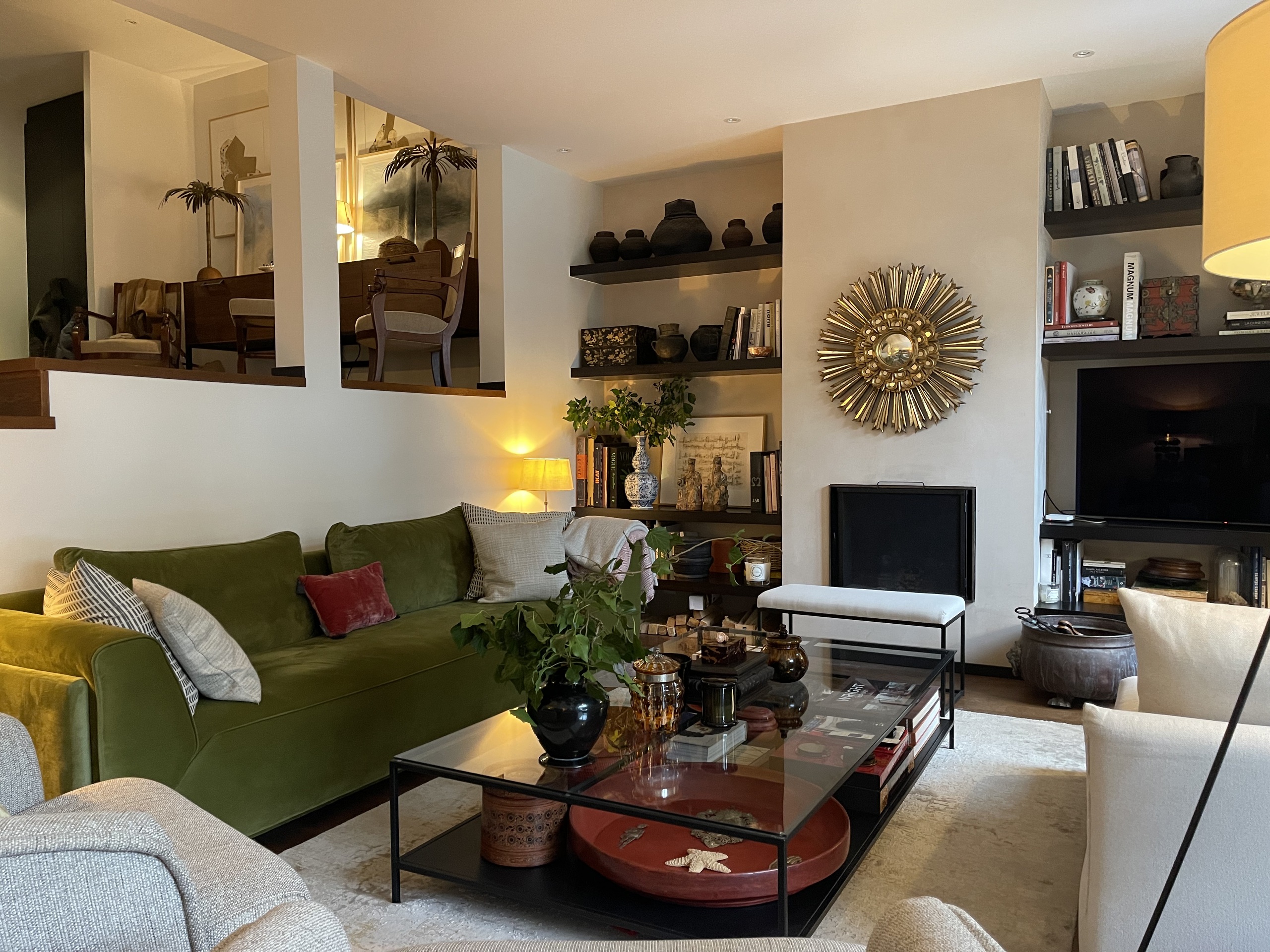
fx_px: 917
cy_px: 476
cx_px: 635
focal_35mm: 25
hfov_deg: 69.4
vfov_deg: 54.9
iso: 500
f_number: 1.6
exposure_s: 1/50
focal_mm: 5.1
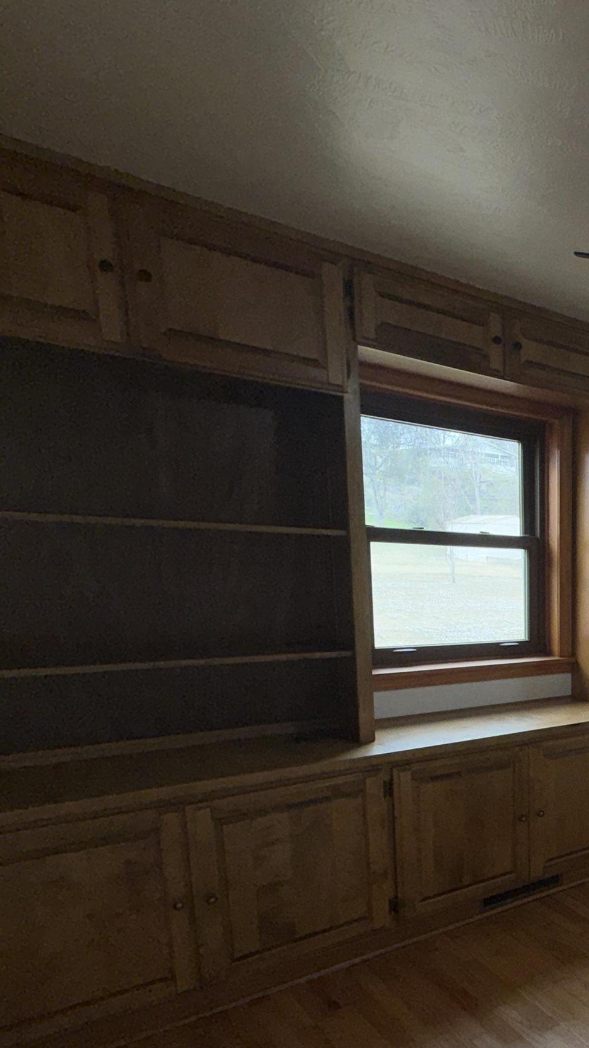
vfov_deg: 68.3
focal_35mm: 27
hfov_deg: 30.4
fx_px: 750
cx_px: 821
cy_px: 683
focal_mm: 2.22
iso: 25
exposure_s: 1/60
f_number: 2.2
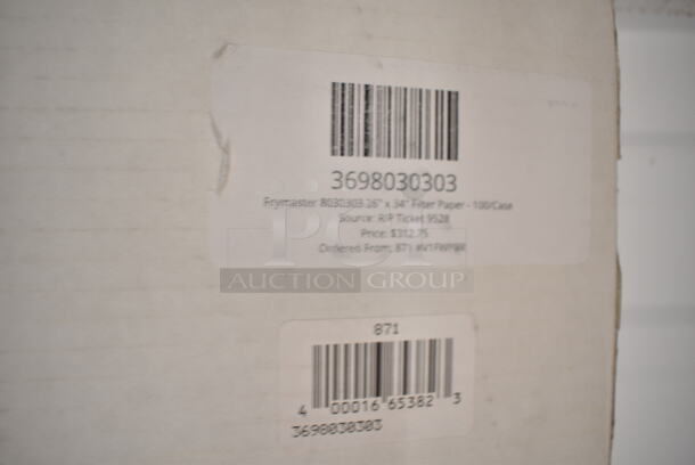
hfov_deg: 61.9
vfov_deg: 43.7
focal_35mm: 30
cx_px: 348
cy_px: 232
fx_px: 580
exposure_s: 1/30
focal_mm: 20
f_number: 3.5
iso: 360
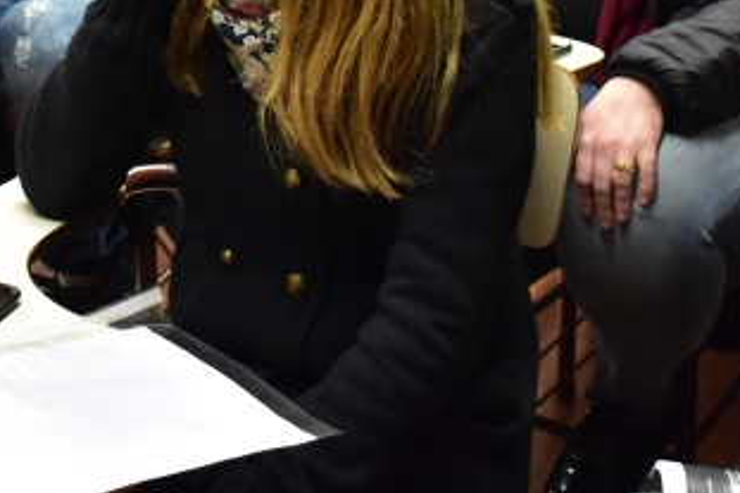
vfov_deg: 14.3
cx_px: 109
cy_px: -256
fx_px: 1828
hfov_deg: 22.5
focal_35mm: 89
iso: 1600
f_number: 3.5
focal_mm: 18
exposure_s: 1/40
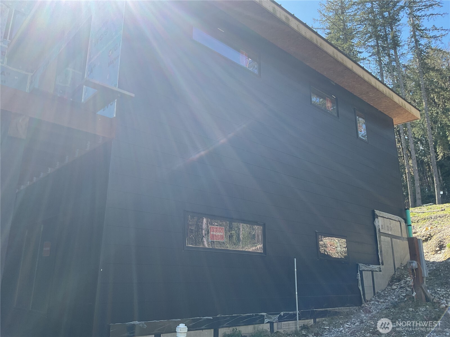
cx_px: 225
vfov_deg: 48.2
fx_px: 377
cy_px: 168
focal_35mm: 29
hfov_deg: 61.7
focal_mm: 3
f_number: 1.8
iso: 16
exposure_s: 1/514
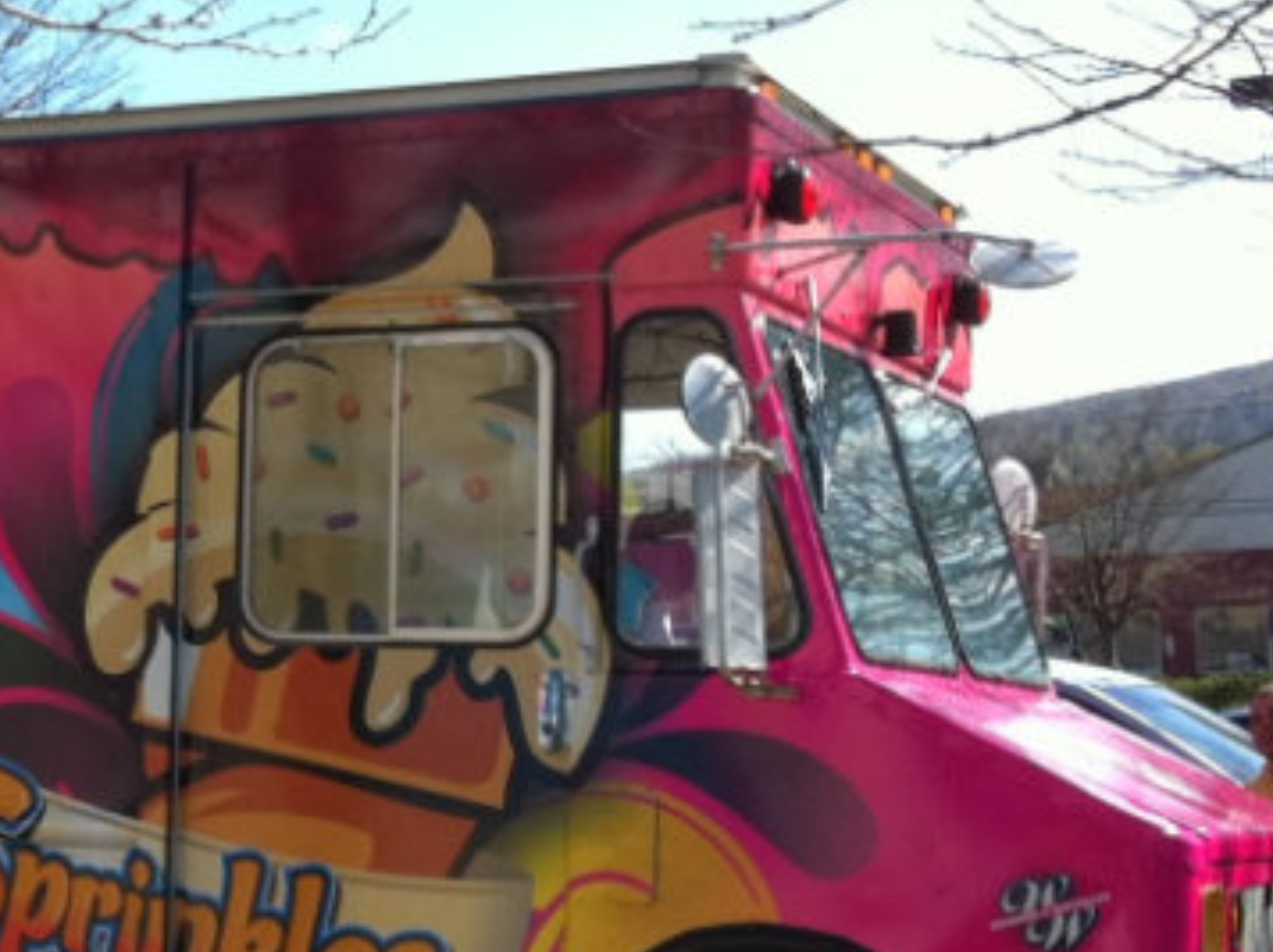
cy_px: 522
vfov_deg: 15.1
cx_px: 61
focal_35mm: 98
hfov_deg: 19.6
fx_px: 3600
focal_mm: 3.9
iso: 80
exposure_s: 1/862
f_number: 2.8
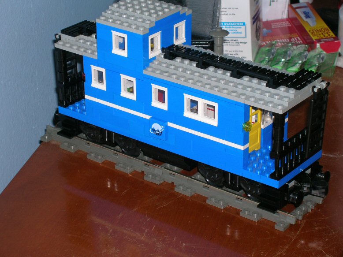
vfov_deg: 14.5
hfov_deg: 19.3
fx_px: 1010
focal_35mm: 102
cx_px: 172
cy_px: 128
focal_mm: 17.1
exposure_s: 1/60.1
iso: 50
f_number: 4.9
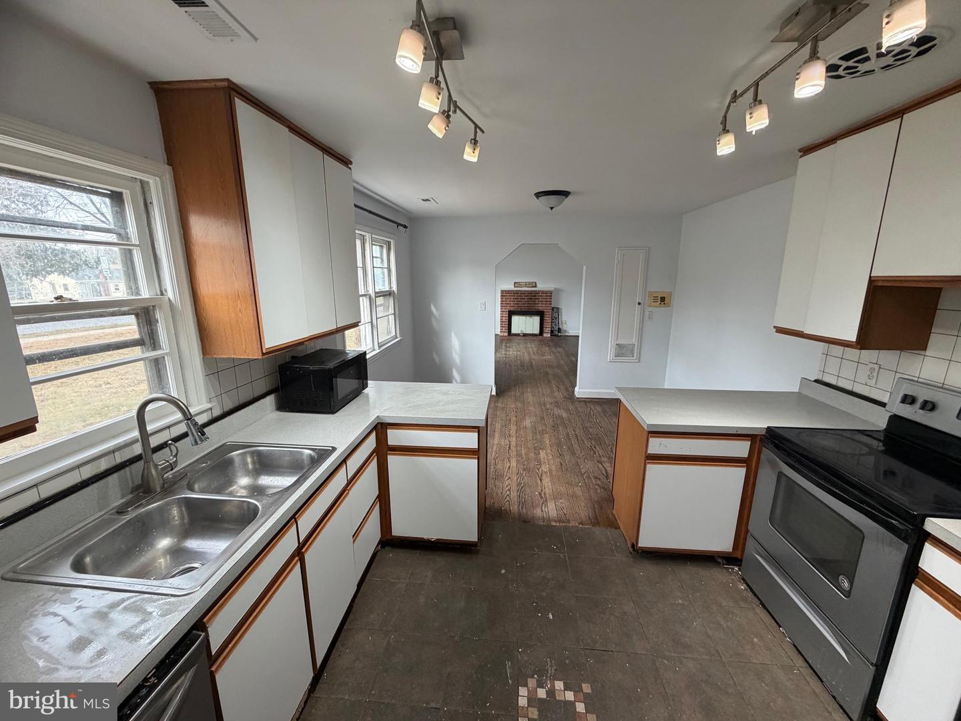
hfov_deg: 102.1
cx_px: 480
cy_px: 360
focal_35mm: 14
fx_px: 389
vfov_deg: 85.7
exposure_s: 1/120
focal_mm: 2.22
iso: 200
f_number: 2.2
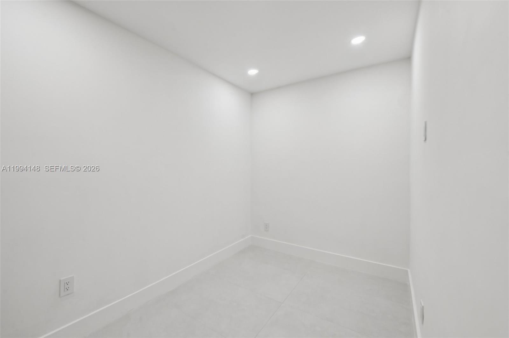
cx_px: 254
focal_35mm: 14
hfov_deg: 104.3
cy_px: 169
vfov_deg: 81.1
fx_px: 198
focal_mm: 14
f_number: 8
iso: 160
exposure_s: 1/13
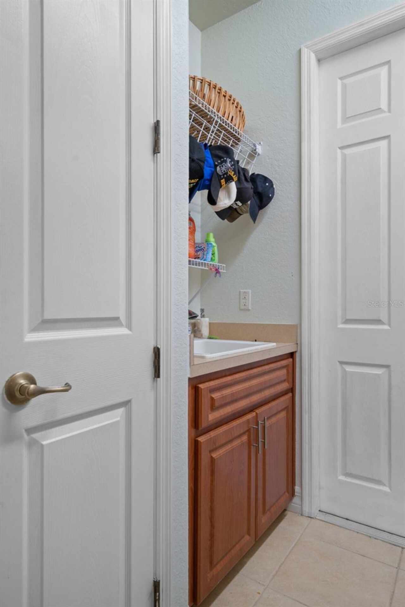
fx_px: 354
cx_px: 202
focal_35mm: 21
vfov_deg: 81.2
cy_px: 304
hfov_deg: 59.5
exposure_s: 1/4
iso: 320
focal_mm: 21
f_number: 8
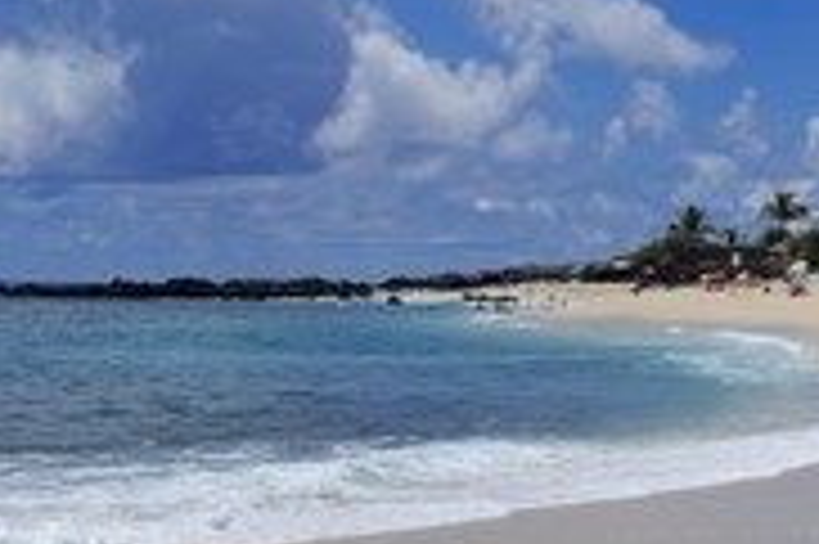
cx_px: 364
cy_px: 499
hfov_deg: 18.4
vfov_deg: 12.2
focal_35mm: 111
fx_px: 2523
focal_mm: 48
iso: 200
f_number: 22
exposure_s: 1/160
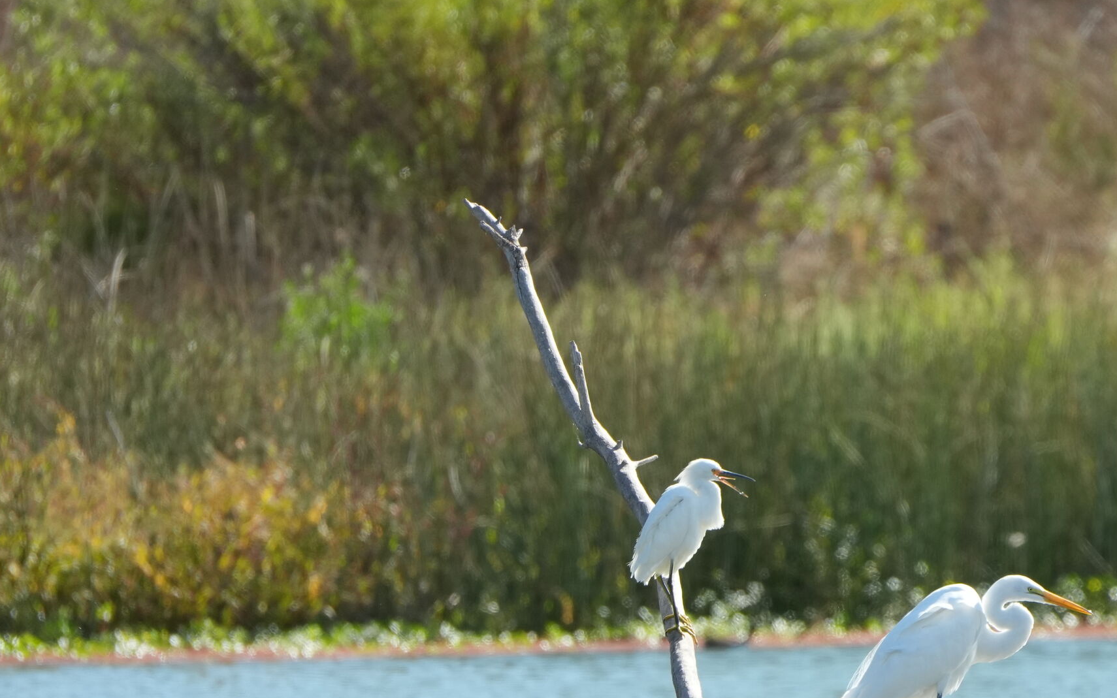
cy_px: 498
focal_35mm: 1030
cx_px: 977
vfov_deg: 1.3
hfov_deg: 2.0
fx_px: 31357
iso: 640
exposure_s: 1/1000
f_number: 6.3
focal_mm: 400
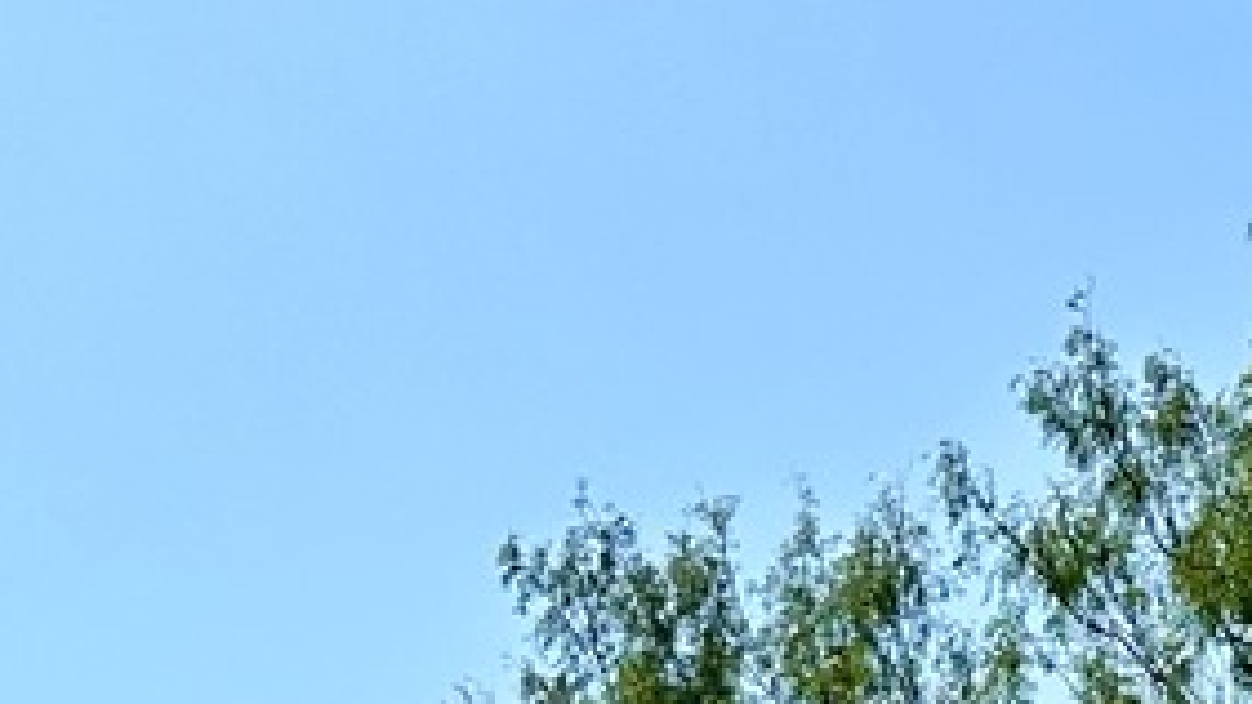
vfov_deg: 8.3
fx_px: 4448
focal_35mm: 134
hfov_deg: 15.1
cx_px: 1724
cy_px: 1649
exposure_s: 1/8197
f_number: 1.78
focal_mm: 6.86
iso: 80
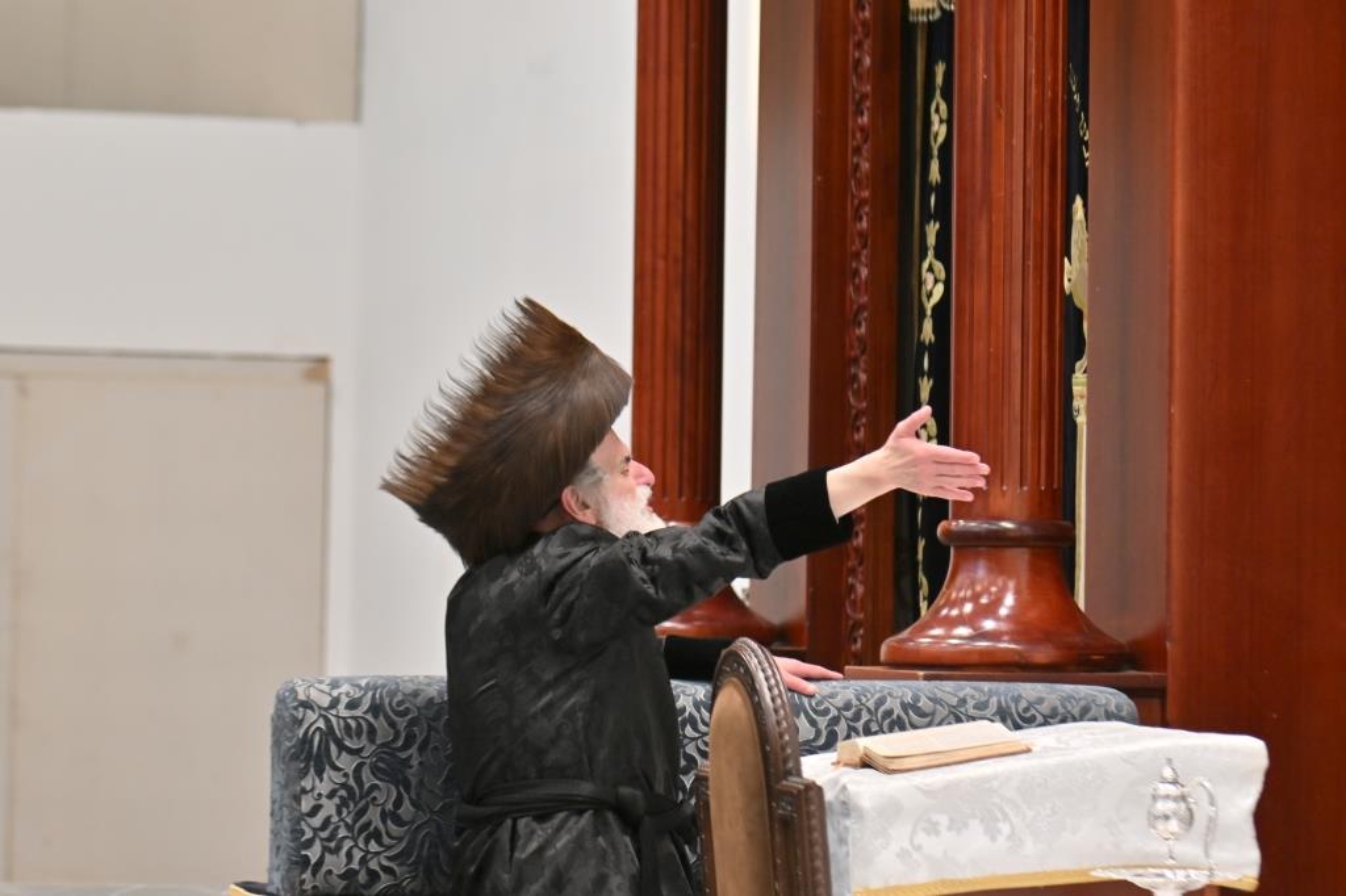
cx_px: 673
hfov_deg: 13.1
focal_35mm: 157
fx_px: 5868
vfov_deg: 8.7
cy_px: 448
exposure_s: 1/160
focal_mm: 105
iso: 320
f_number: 4
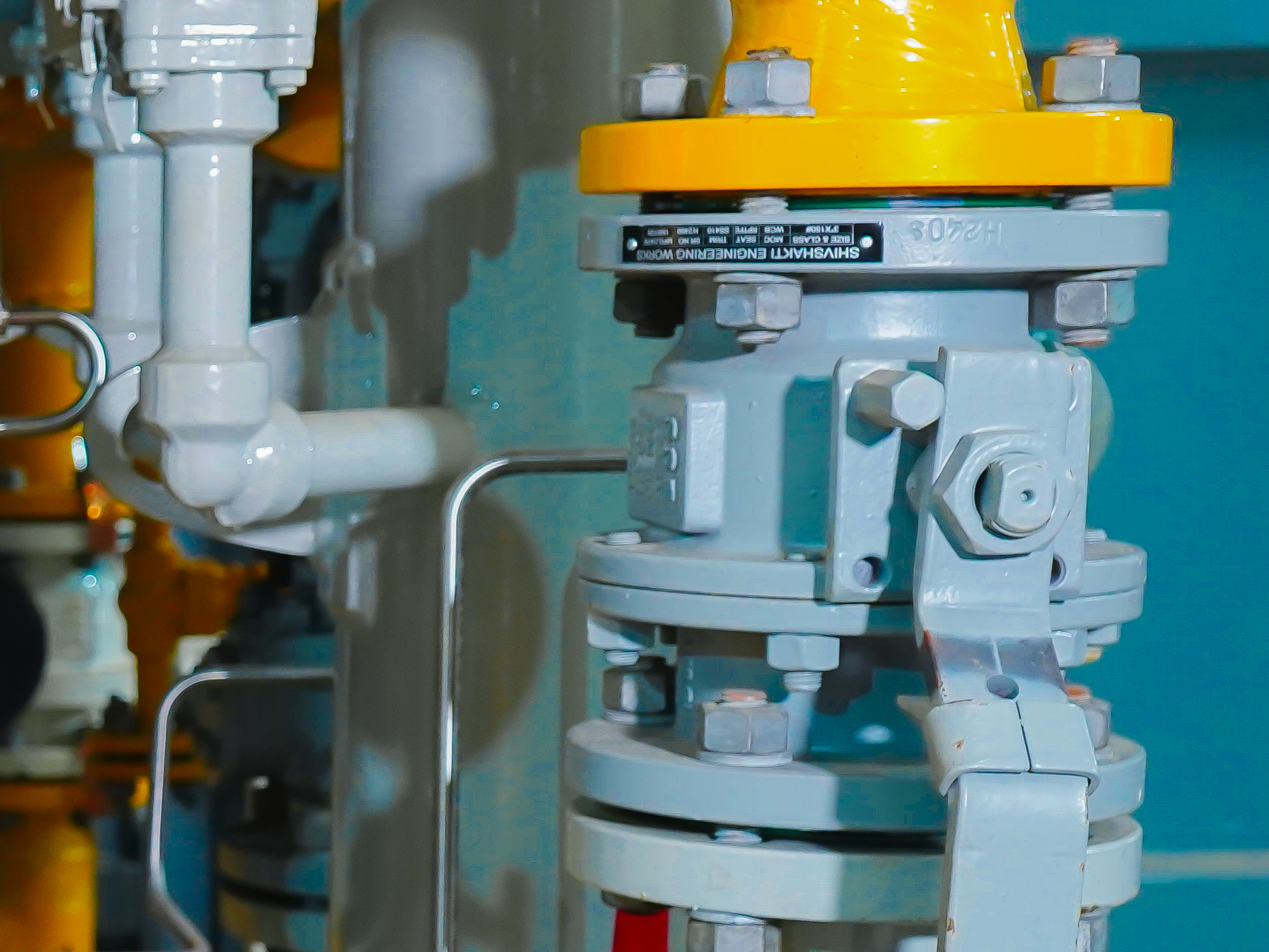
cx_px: -484
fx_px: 3630
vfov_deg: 14.9
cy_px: 710
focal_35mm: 99
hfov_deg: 18.2
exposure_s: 1/125
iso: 2000
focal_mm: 32
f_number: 5
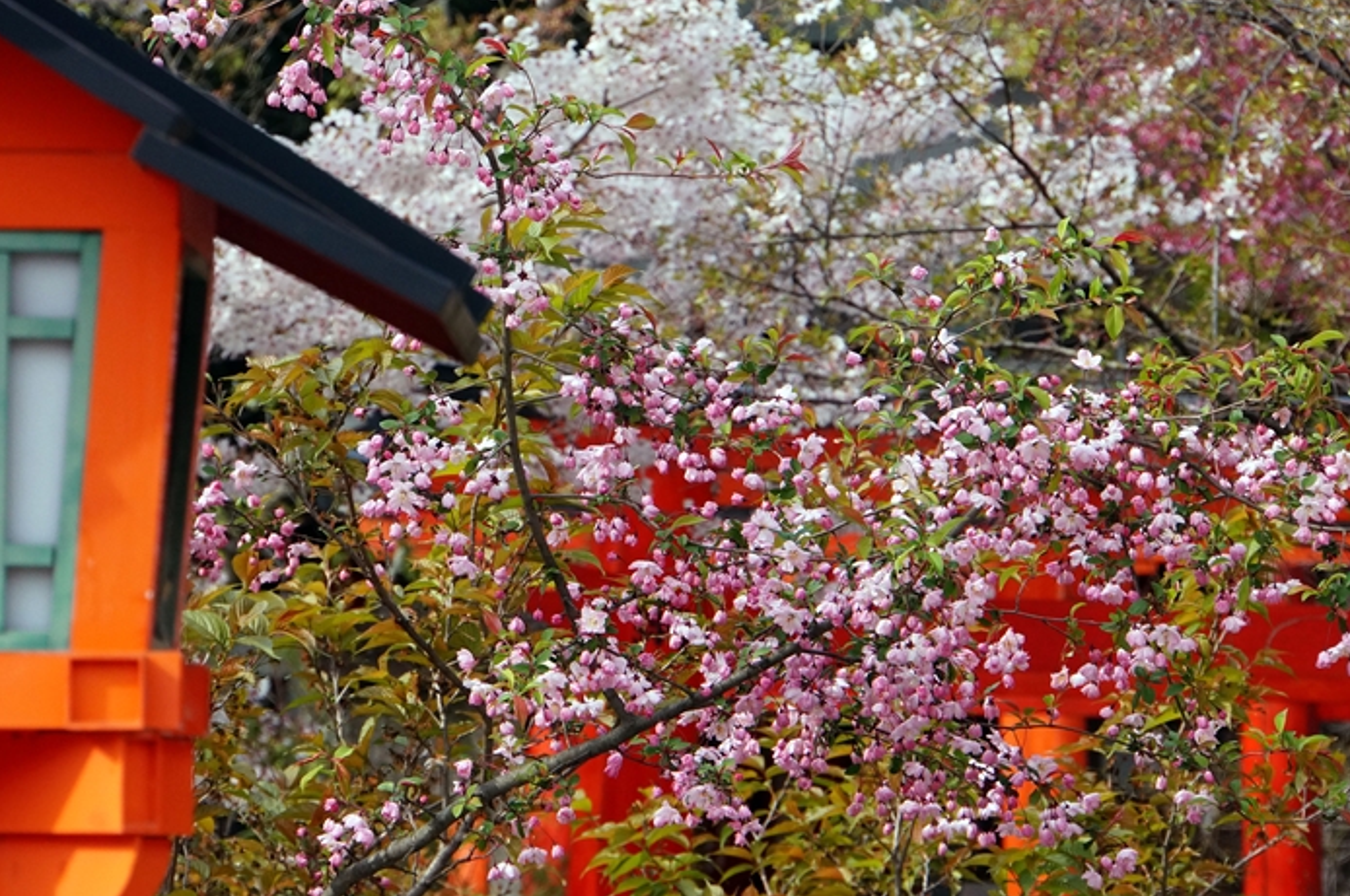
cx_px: 595
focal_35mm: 234
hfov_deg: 8.8
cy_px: 474
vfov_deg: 5.9
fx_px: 8768
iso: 800
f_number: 9
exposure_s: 1/500
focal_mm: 135.3
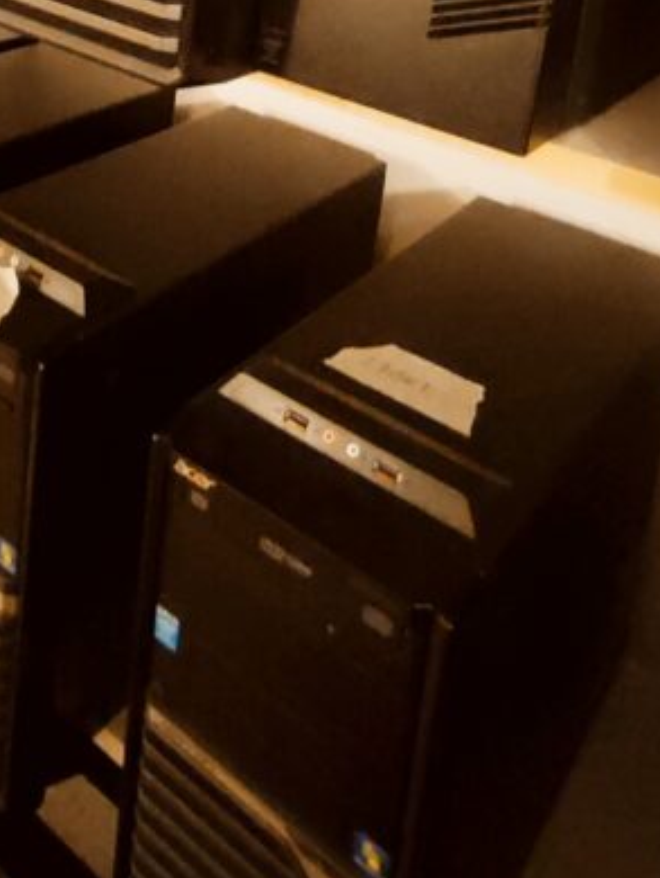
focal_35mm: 42
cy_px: -74
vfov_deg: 37.8
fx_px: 1067
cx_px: 175
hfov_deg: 33.8
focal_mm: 1.65
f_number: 2.2
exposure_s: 1/17
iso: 1927
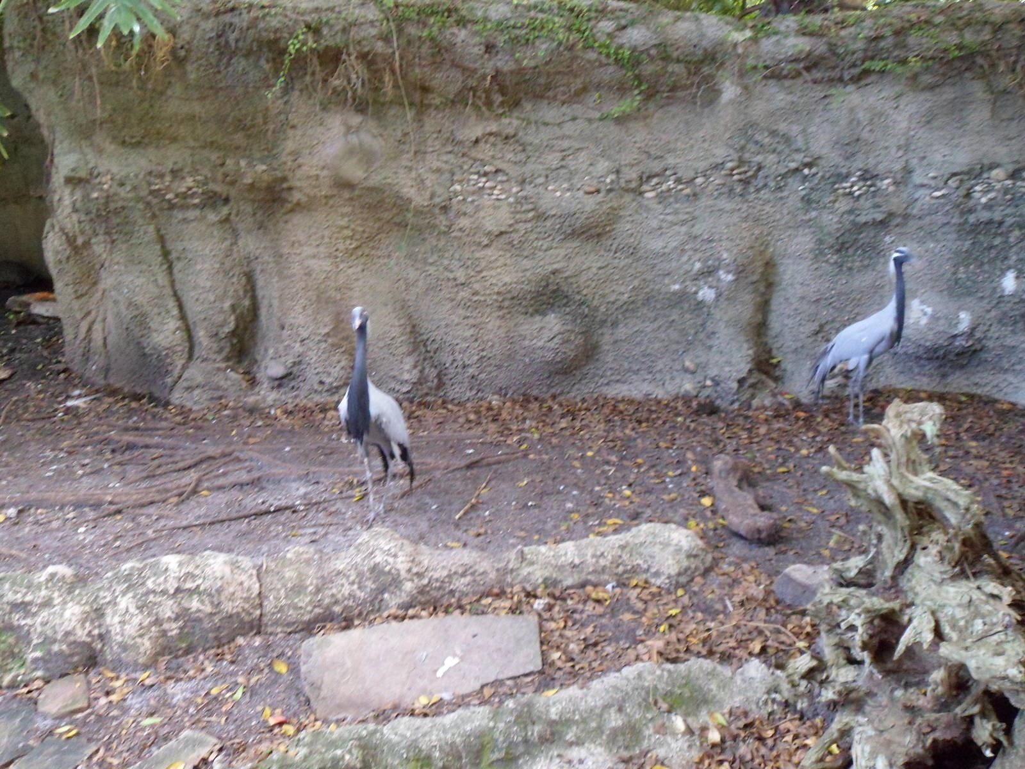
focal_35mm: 27
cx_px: 512
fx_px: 799
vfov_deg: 51.4
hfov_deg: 65.3
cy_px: 384
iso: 400
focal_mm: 4.9
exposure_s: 1/20
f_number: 3.3
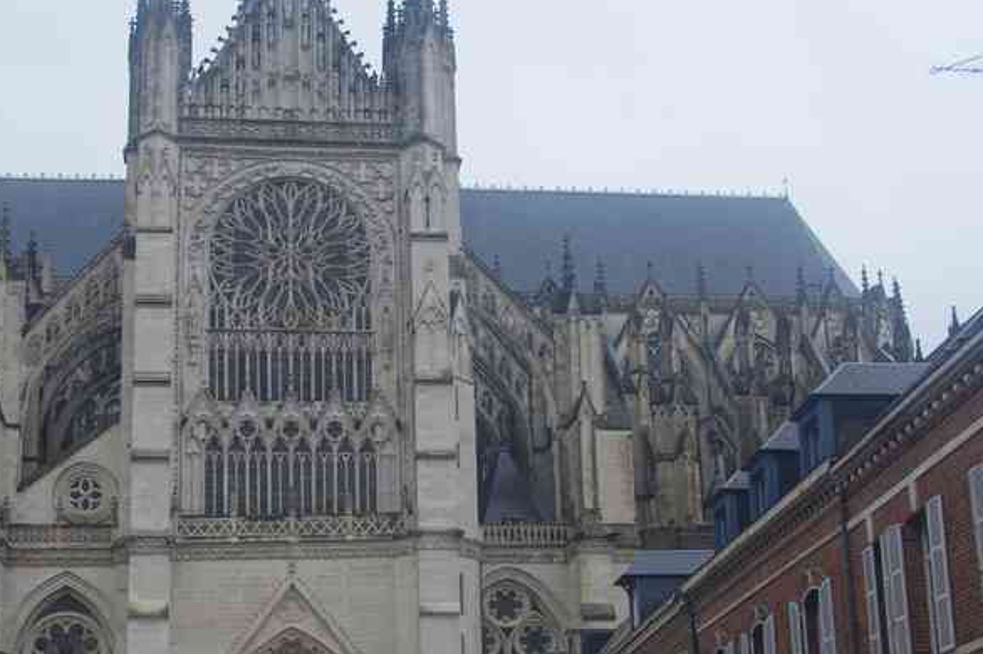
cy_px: 436
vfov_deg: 22.9
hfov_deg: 33.9
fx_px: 1606
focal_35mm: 59
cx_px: 398
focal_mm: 23
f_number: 5.6
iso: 200
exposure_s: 1/50
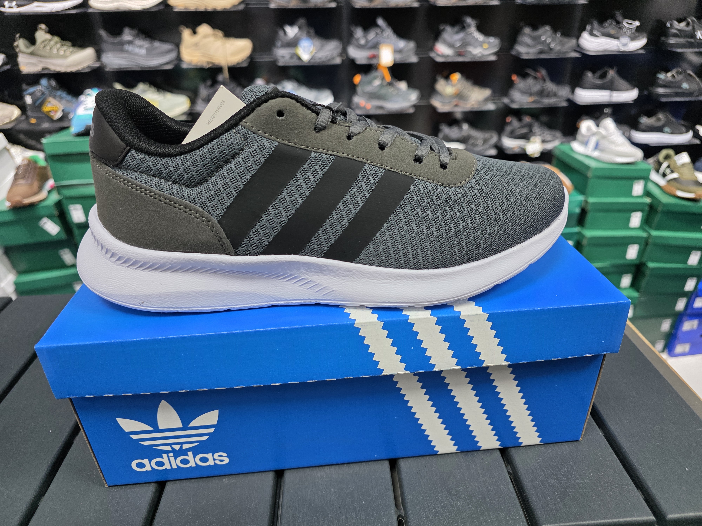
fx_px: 466
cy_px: 263
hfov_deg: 73.9
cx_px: 351
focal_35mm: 23
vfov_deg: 58.9
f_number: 1.7
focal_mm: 6.3
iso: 160
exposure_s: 1/100
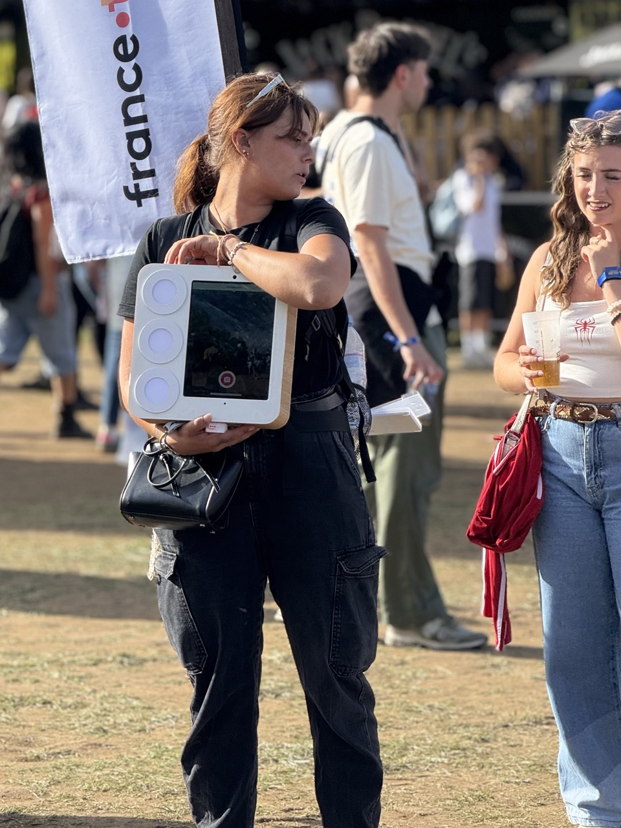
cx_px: 277
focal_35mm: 150
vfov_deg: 13.2
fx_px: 3588
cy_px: 378
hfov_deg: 9.9
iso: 64
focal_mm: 15.66
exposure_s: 1/563
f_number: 2.8
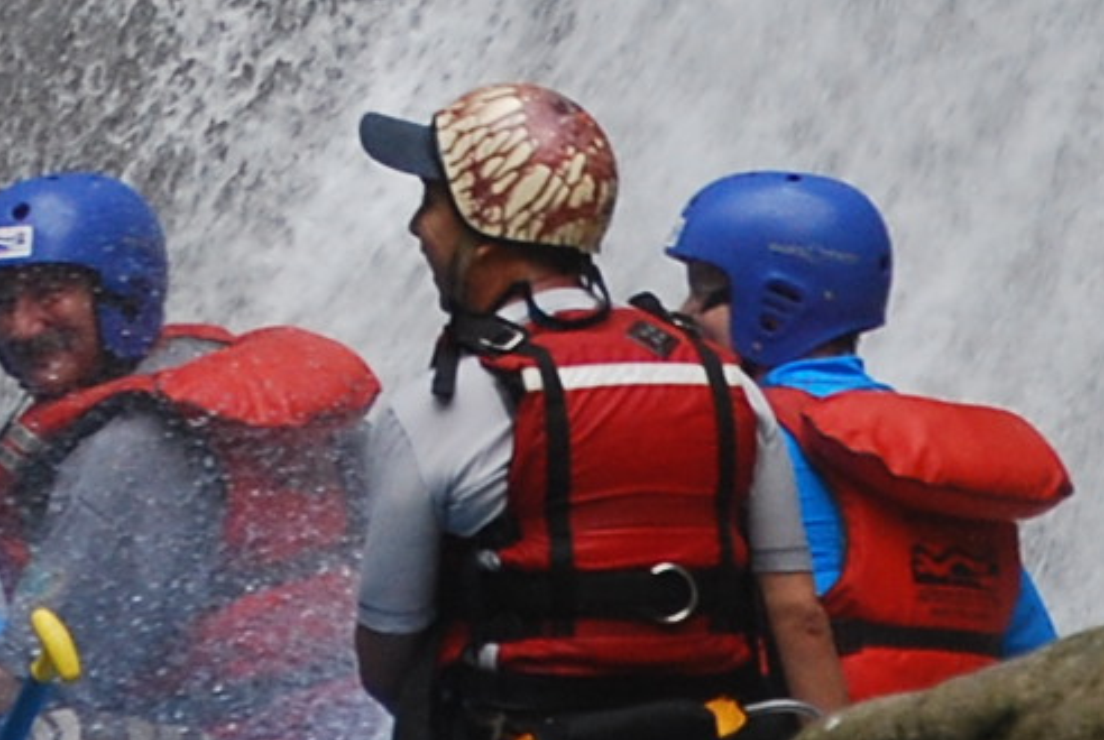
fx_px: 54286
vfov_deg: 0.8
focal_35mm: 1767
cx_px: 184
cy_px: -621
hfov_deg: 1.2
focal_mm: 200
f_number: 5.6
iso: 400
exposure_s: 1/500
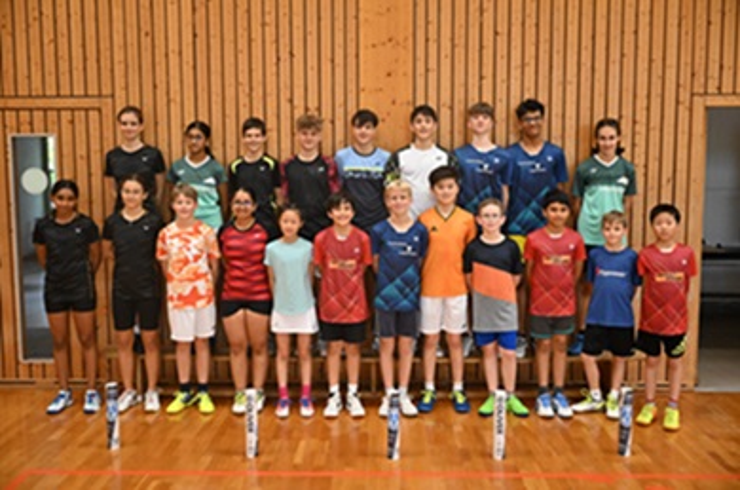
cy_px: 245
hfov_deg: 52.0
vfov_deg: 35.8
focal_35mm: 37
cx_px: 370
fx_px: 759
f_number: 2.8
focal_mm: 37
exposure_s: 1/1000
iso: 5000
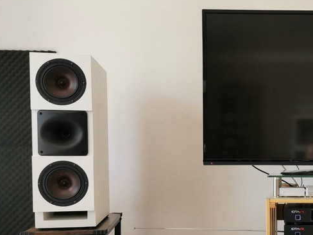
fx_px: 533
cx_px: 324
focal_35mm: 59
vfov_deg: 24.5
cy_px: 180
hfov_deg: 30.1
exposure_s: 1/100
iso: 200
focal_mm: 5.56
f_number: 1.6
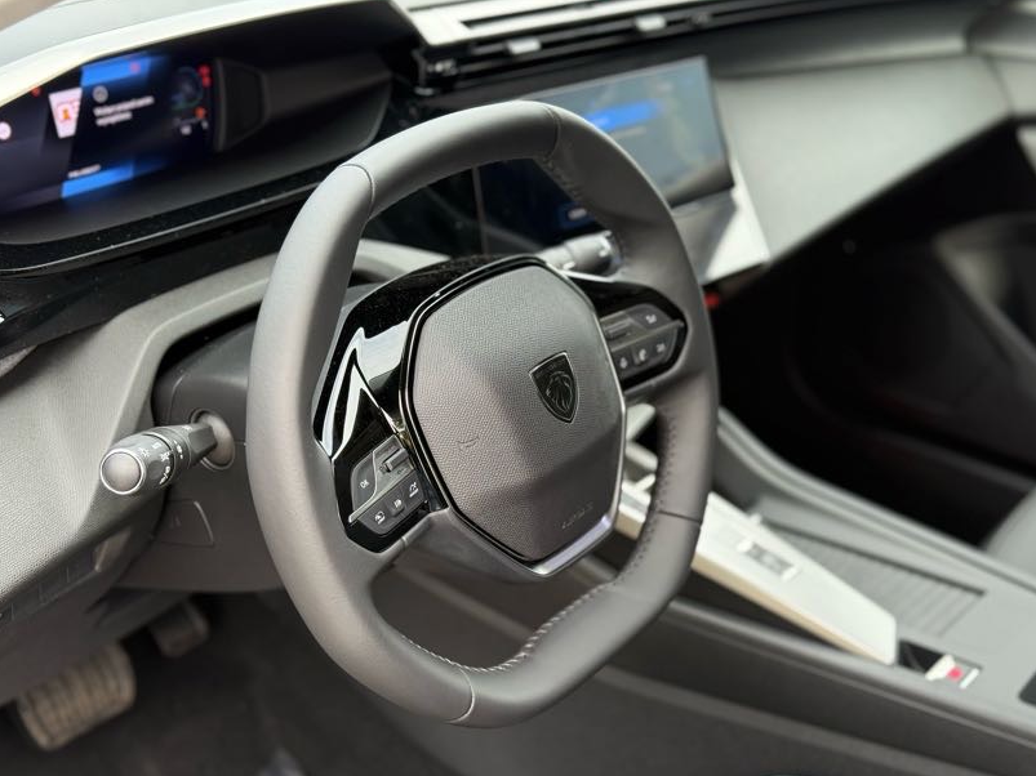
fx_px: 1496
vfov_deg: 29.1
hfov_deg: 38.2
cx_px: 515
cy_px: 399
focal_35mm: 50
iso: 100
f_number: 1.78
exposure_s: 1/243
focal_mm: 6.76
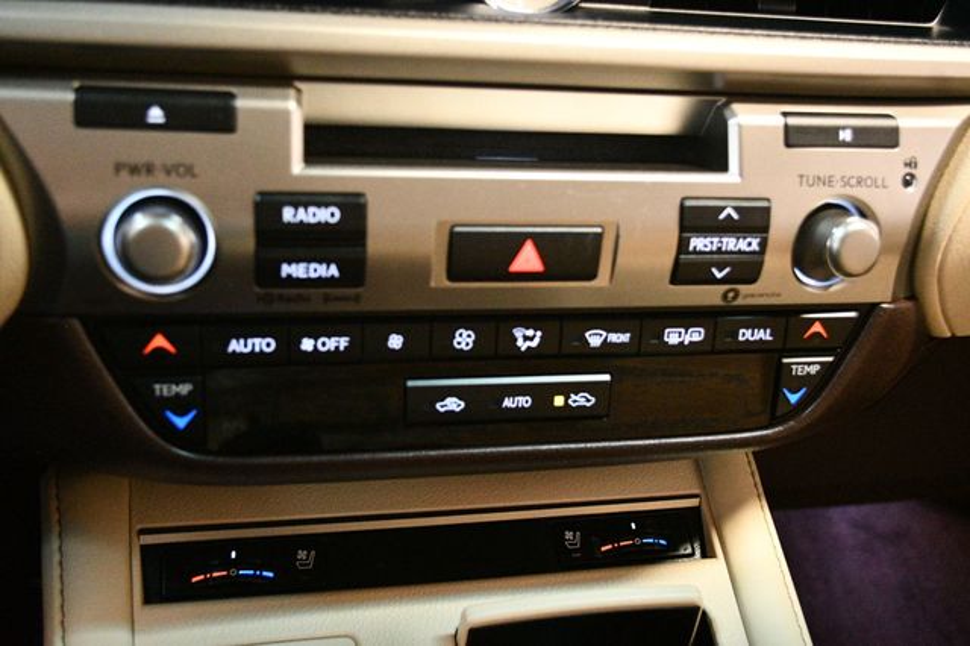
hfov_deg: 53.2
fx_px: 969
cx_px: 485
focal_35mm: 36
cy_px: 323
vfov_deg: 36.8
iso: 7200
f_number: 4
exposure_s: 1/60
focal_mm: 24
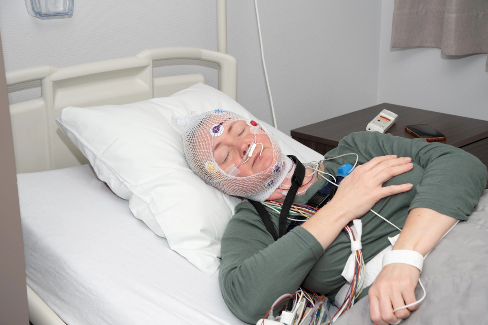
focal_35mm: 63
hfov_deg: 31.9
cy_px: 162
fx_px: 854
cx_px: 244
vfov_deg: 21.6
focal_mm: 42
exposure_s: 1/125
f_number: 5.6
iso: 100
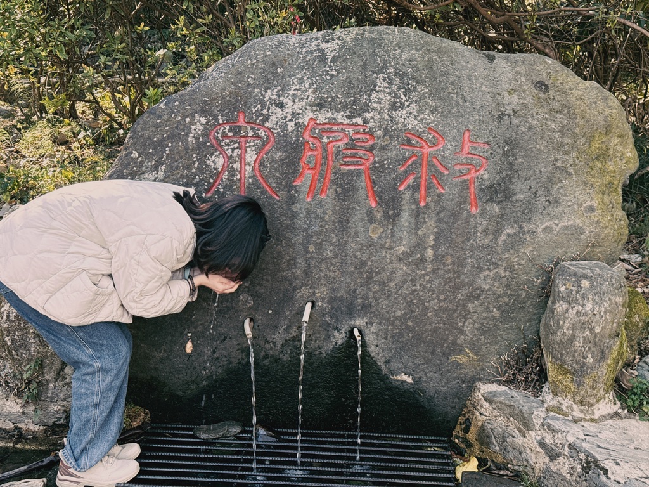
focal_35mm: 48
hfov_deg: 39.7
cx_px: 324
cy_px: 244
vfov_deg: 30.3
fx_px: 900
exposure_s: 1/177
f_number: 1.78
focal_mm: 6.76
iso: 125
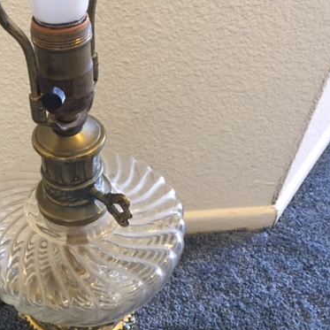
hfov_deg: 37.1
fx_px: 475
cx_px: 69
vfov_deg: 38.3
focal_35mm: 44
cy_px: 177
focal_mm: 4.15
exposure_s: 1/30
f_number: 2.2
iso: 200
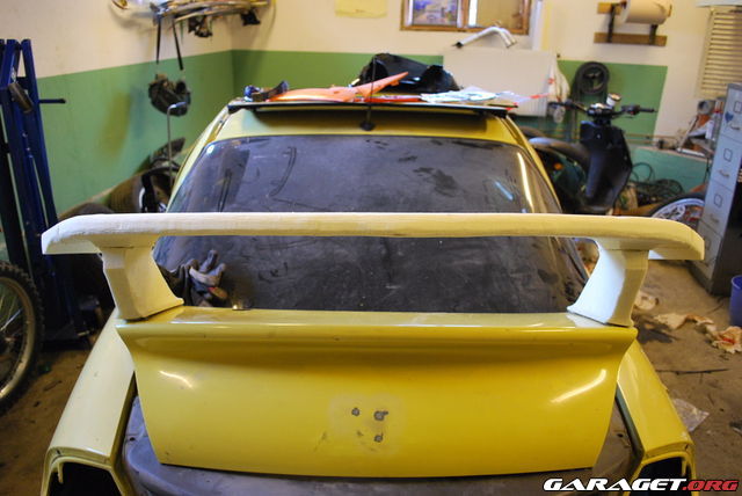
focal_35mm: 27
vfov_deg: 48.0
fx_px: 557
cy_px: 248
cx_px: 371
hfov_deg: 67.3
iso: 800
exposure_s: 1/25
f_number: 3.5
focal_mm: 18
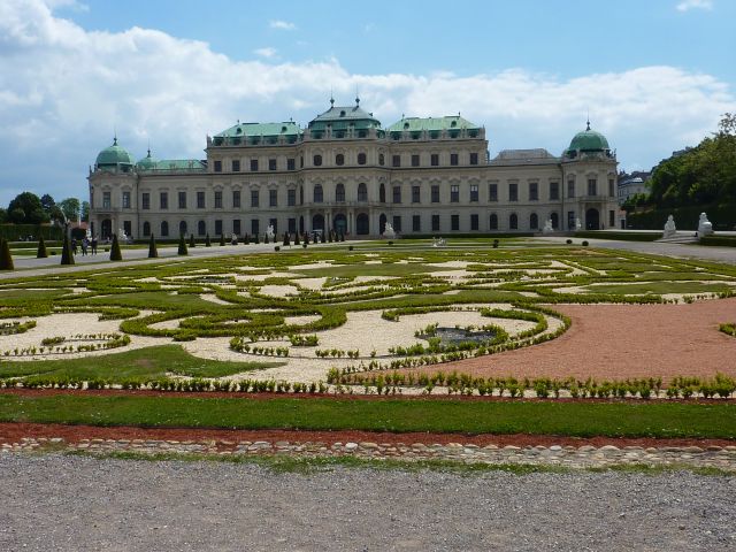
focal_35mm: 38
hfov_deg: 49.0
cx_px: 368
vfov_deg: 37.7
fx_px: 808
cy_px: 276
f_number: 5.6
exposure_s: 1/640
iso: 80
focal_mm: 4.4
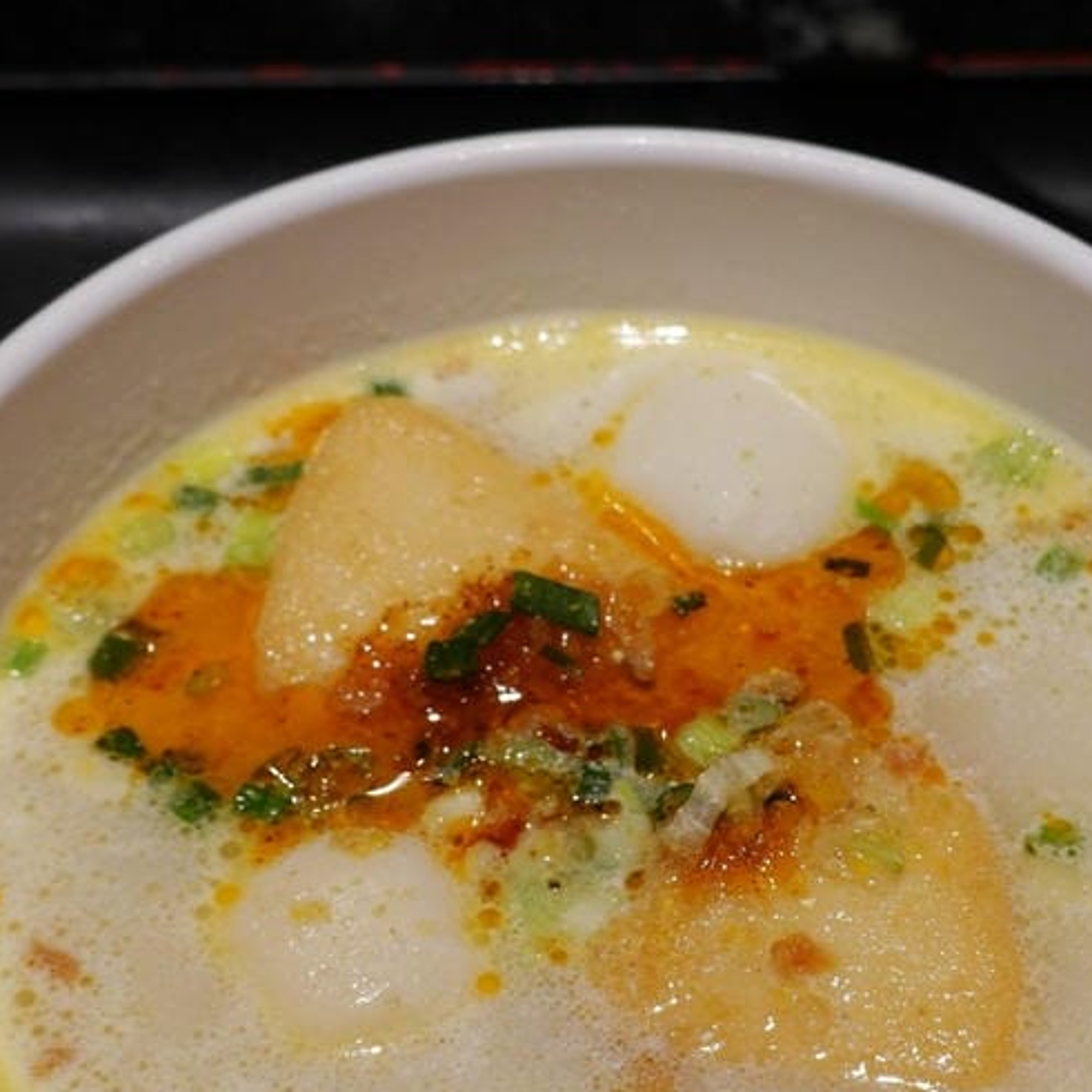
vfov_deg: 20.9
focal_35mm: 83
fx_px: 2962
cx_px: 781
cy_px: 598
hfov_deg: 20.8
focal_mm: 14.99
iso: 160
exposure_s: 1/40
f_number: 4
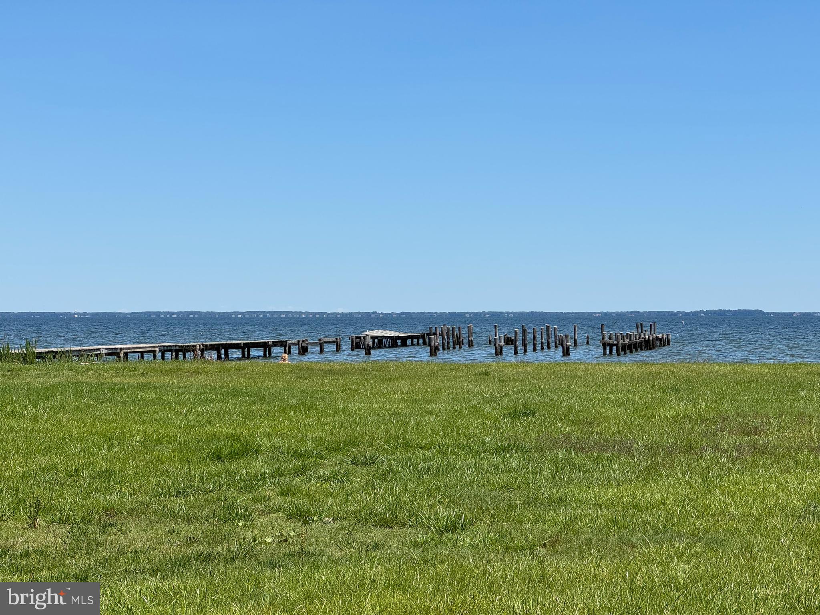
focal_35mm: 77
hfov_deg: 25.3
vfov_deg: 19.1
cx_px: 410
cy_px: 308
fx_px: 1824
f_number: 2.8
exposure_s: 1/1488
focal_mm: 9
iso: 25
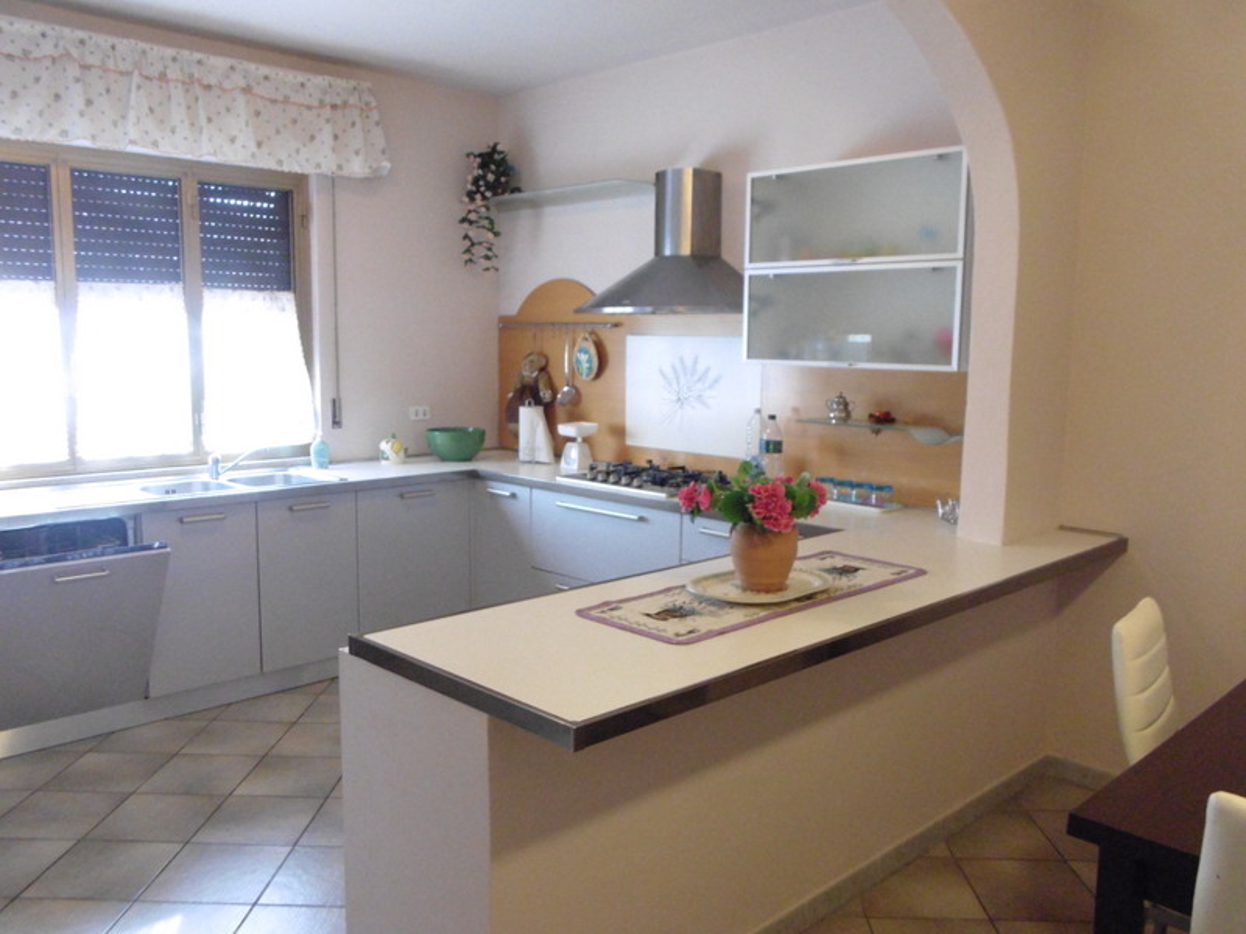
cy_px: 467
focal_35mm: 29
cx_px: 623
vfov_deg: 48.2
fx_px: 1044
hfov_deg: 61.7
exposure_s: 1/60
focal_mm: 5.3
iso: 400
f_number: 3.2
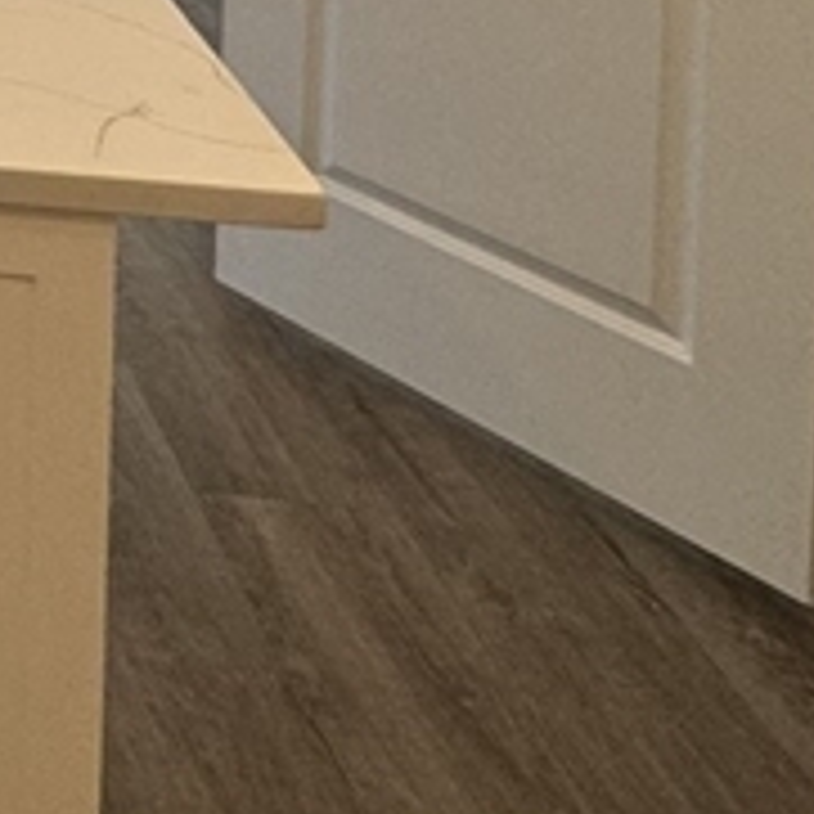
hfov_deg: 17.8
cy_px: -603
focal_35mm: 70
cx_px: -783
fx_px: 1862
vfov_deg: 19.3
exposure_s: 1/120
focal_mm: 2.22
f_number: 2.2
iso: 125
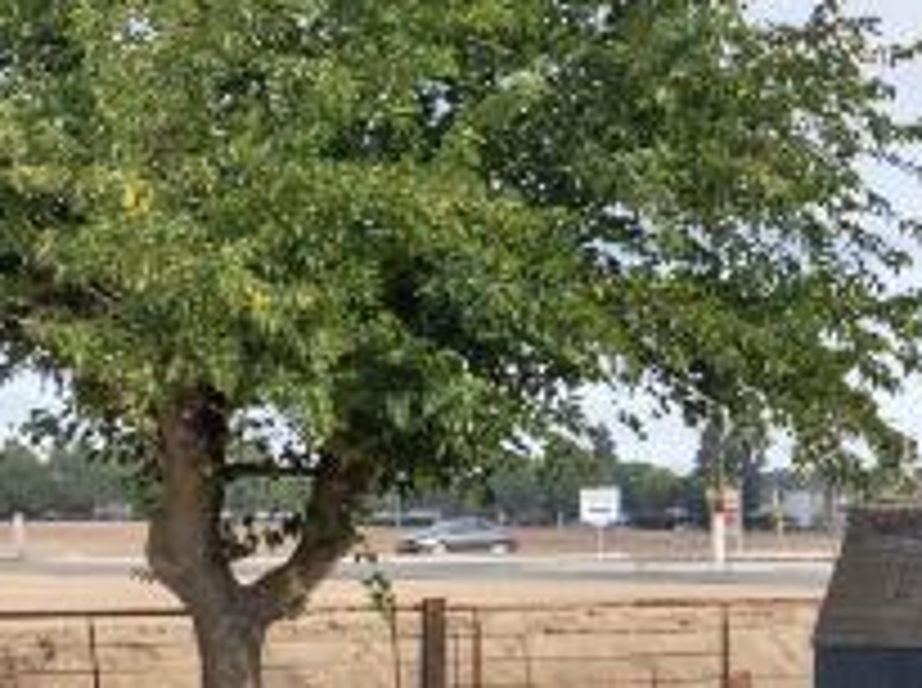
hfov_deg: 10.5
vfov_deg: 8.4
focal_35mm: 176
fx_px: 4680
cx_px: 1700
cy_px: 605
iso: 110
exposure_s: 1/25
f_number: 2.8
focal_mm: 12.29
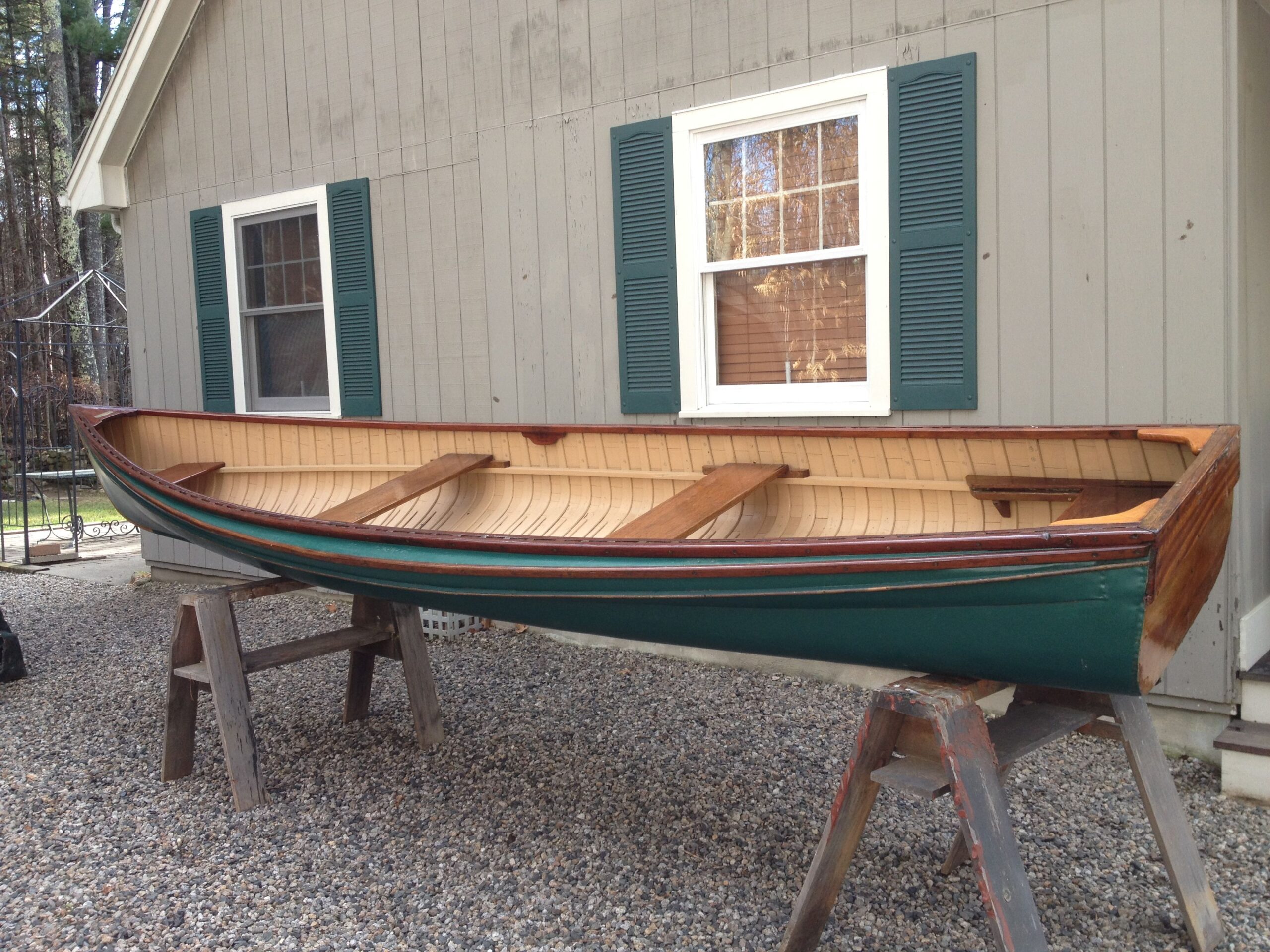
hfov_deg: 52.6
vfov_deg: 40.7
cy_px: 476
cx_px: 635
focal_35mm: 35
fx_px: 1284
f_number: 2.4
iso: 64
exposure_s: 1/120
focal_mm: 4.28
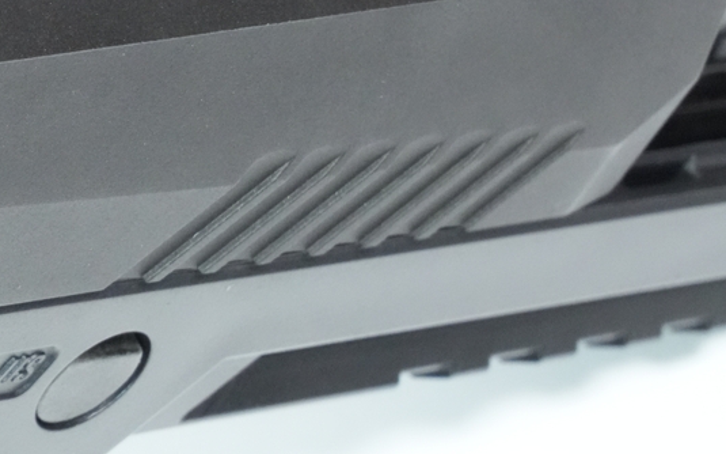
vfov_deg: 4.0
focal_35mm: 324
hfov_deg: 6.4
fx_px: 6409
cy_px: 109
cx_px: -368
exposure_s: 1/3
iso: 6400
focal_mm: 105
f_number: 22
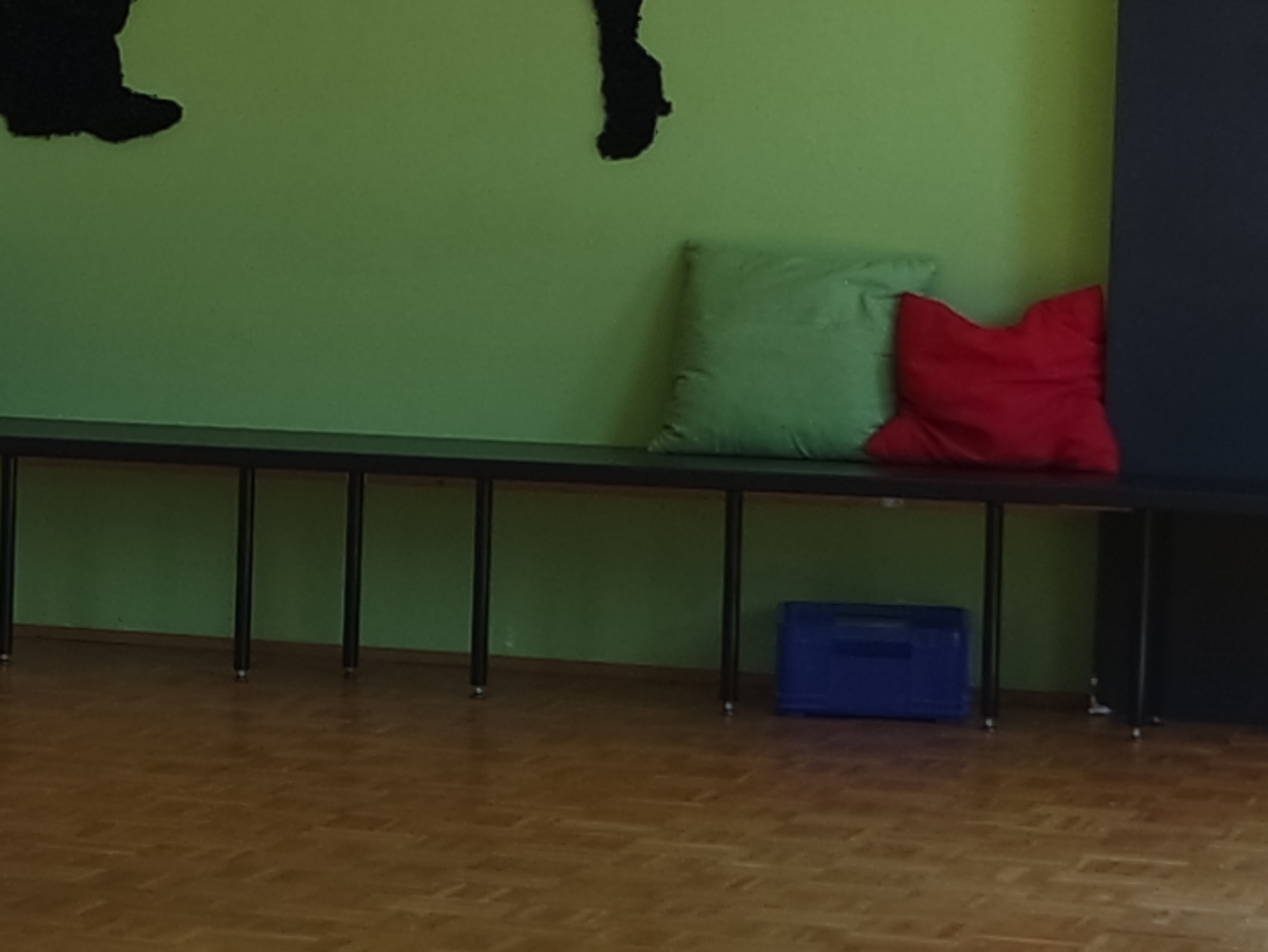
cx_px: -1416
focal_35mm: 162
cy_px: 345
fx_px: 5937
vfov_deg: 9.2
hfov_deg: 10.9
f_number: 3.5
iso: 100
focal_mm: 16
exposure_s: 1/80
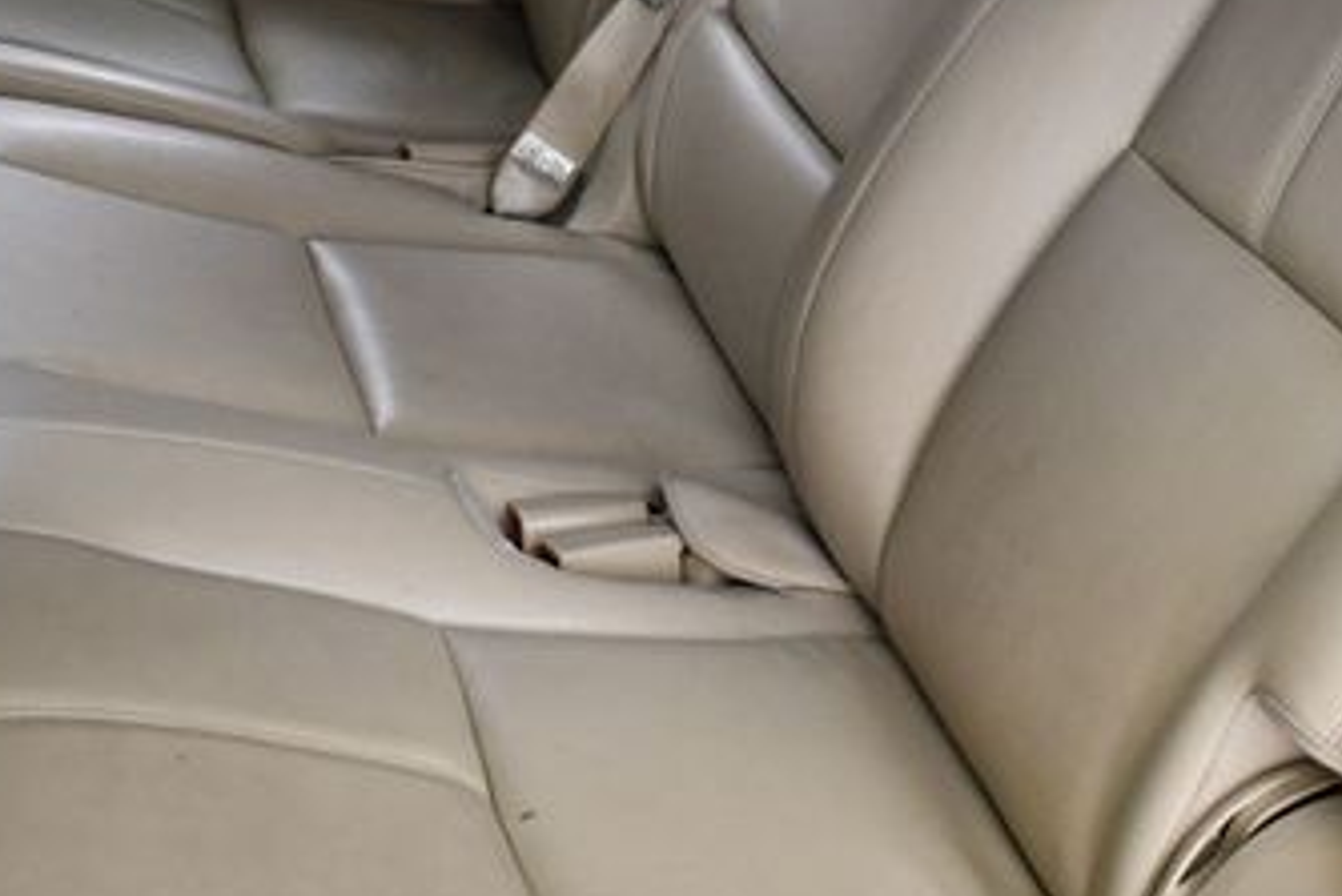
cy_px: 301
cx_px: 844
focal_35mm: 69
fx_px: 2573
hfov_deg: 29.1
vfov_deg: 19.7
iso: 1400
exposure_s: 1/125
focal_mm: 18
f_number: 3.5
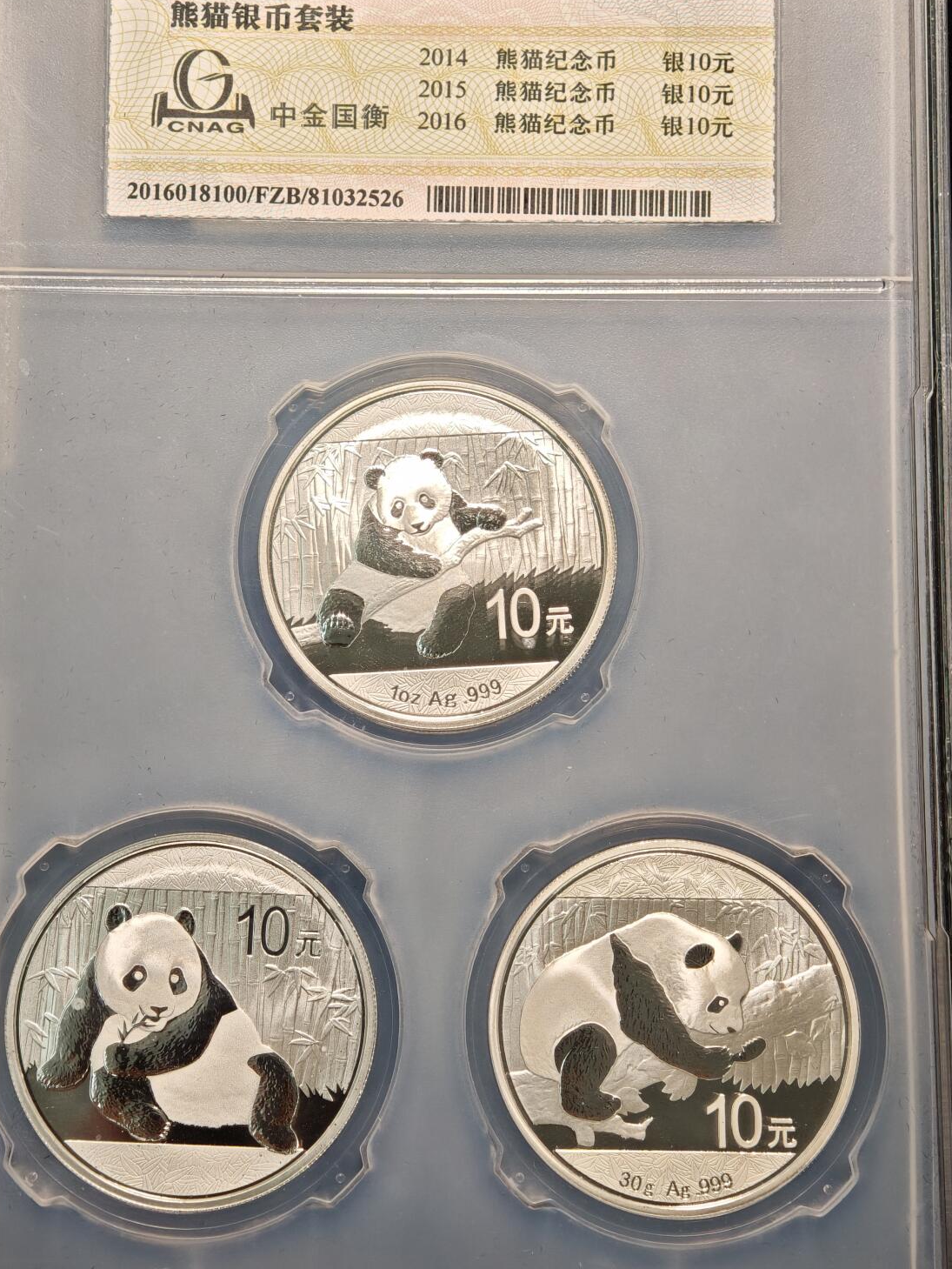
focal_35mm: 74
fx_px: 2712
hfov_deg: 19.9
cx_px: 398
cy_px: 618
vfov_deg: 26.3
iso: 250
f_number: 2
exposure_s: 1/112
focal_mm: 9
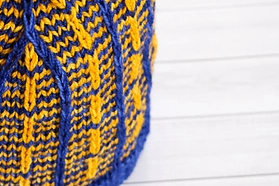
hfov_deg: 17.2
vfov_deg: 11.7
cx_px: 16
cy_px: 52
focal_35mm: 117
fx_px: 907
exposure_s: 1/85
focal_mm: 34.2
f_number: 4
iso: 6400
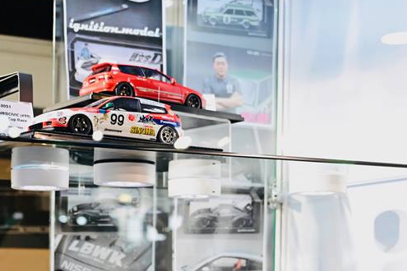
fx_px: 701
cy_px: 262
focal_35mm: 62
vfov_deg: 21.3
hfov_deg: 31.0
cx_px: 47
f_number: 2.8
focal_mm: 30
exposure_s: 1/125
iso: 1600
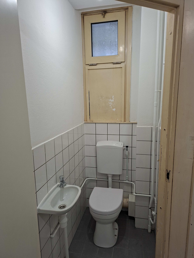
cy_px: 129
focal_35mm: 23
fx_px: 172
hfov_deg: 58.9
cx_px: 97
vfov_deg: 73.9
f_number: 1.8
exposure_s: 1/100
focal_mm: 5.54
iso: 250
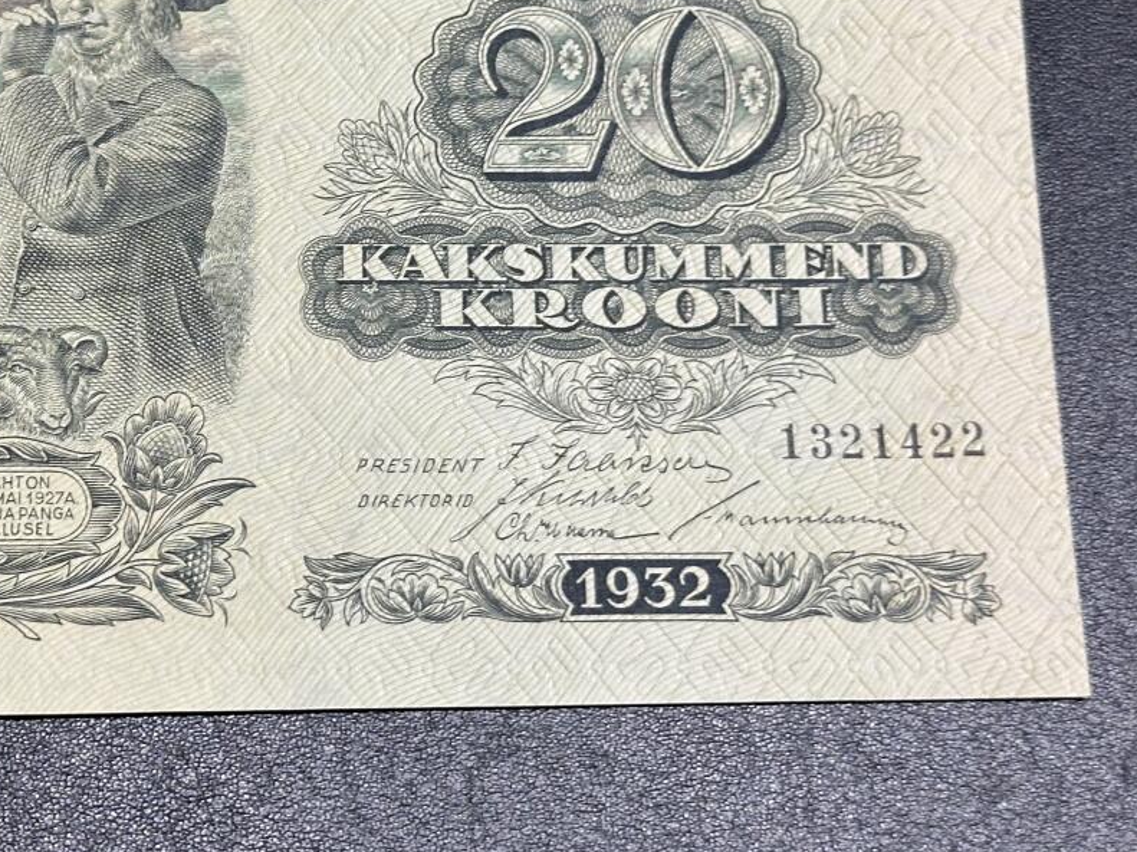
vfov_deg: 17.3
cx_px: 319
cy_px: 264
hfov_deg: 22.9
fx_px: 2791
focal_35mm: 85
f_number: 1.78
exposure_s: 1/50
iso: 100
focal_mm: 6.86
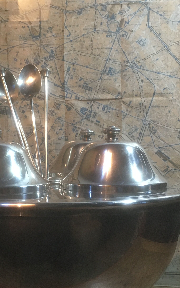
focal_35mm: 51
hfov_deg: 25.1
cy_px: 174
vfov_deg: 39.4
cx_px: 49
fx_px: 400
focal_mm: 4.15
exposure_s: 1/33
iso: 200
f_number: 2.2
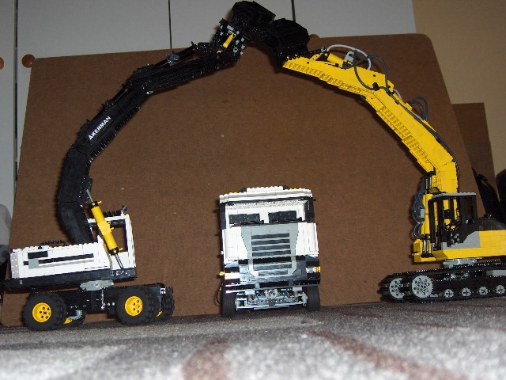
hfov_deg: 42.9
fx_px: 643
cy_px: 190
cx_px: 253
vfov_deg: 32.9
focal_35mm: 44
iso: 100
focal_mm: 9
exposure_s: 1/60
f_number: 2.9
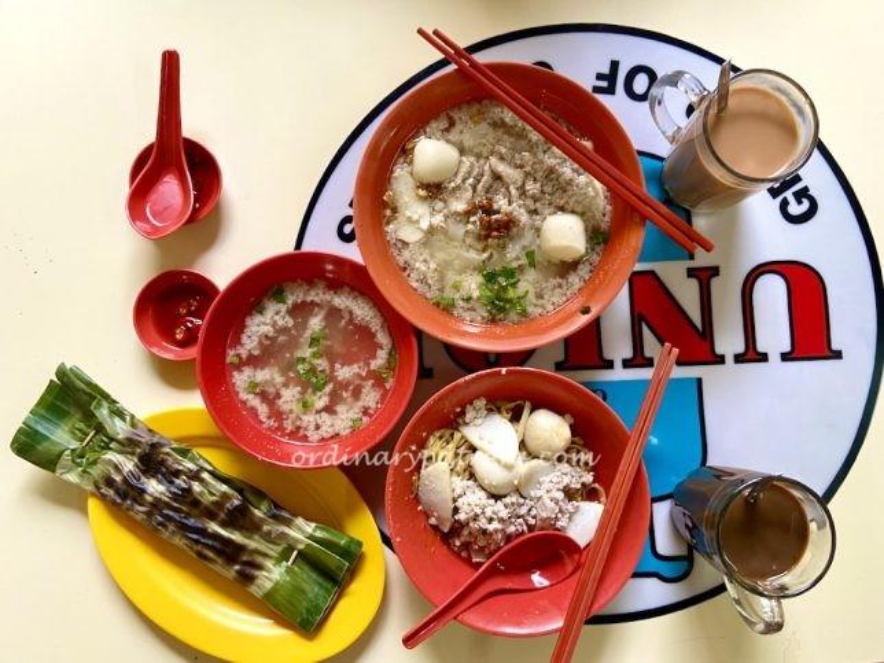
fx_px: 664
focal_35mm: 26
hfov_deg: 67.3
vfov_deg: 53.1
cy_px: 332
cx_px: 442
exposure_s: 1/50
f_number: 1.8
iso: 125
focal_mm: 4.25
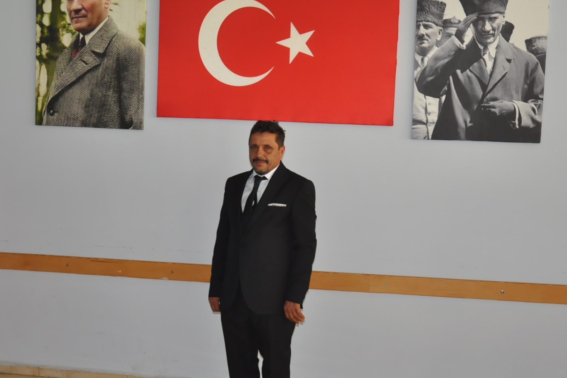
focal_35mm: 50
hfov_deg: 39.6
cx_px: 284
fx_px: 787
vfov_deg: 27.0
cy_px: 218
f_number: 3.8
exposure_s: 1/60
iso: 800
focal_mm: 22
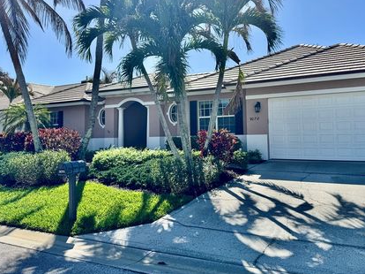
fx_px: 306
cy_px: 112
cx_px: 214
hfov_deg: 61.3
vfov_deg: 47.9
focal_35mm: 29
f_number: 1.78
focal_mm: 6.76
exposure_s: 1/5814
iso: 80
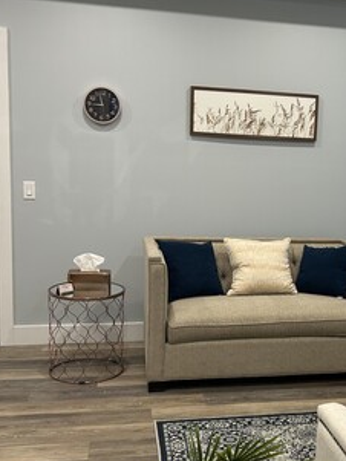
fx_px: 613
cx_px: 268
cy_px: 247
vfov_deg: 41.2
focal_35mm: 46
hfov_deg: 30.9
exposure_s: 1/60
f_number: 1.5
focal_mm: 5.7
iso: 125
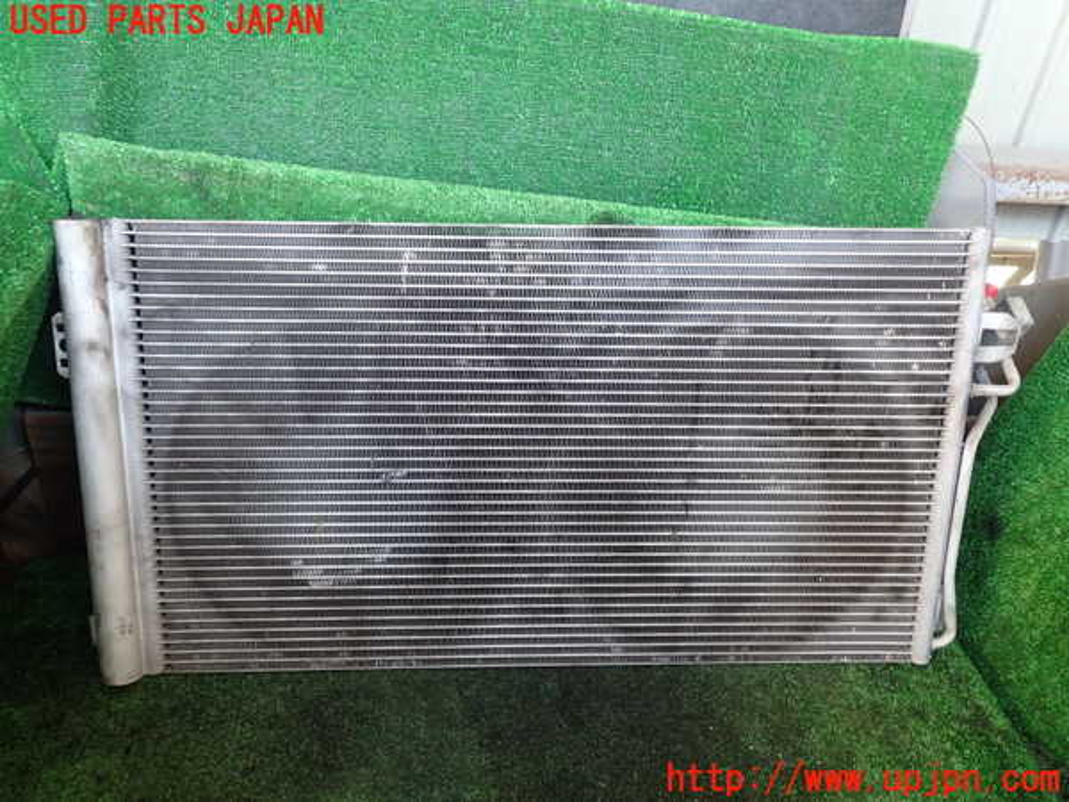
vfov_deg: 46.8
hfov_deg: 60.0
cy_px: 401
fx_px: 926
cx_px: 534
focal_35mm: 30
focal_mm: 5.4
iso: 200
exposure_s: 1/50
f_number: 2.3
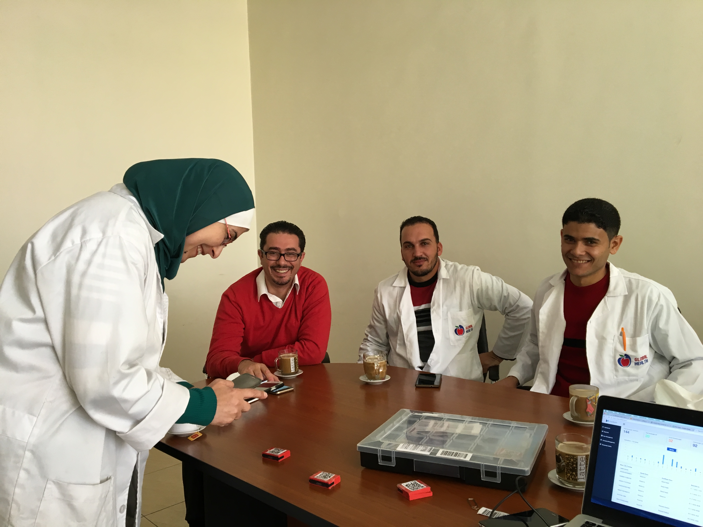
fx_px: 589
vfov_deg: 48.2
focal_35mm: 29
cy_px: 264
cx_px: 352
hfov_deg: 61.7
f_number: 2.2
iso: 40
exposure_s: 1/33
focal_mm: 4.15
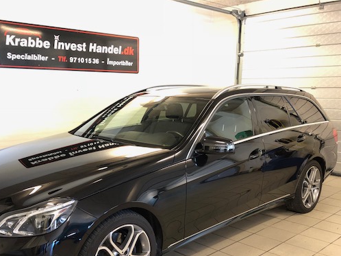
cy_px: 163
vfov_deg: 39.3
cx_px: 132
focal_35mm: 36
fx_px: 354
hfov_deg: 51.0
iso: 100
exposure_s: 1/14
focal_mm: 3.99
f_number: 1.8
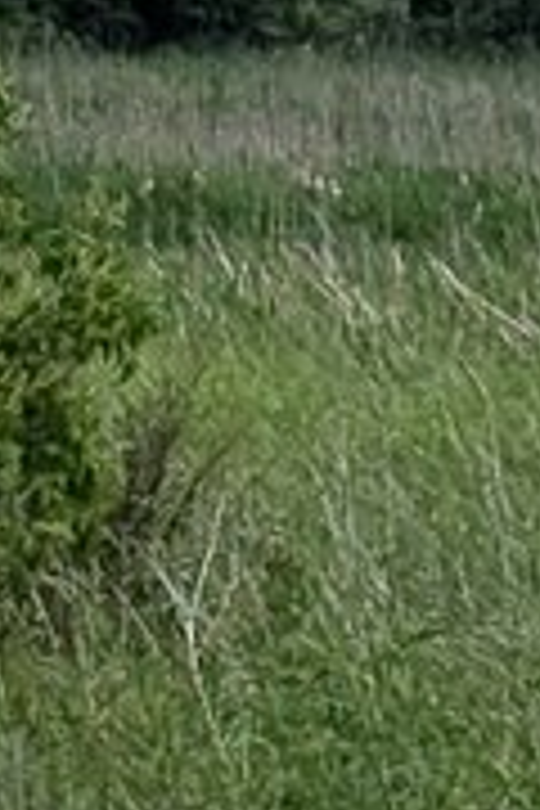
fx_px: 9427
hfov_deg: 3.0
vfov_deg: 4.8
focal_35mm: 419
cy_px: -803
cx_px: 2873
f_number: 1.85
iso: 51
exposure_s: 1/3802
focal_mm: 6.81
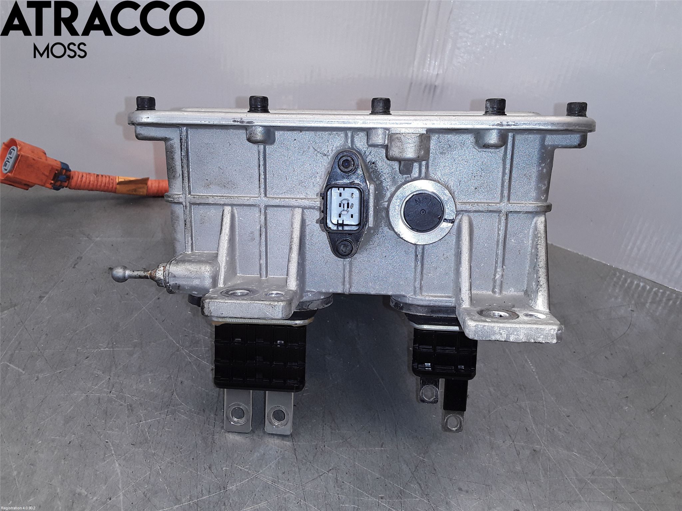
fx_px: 552
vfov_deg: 49.7
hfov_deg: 63.4
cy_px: 256
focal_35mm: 28
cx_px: 341
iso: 40
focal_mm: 2.91
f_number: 1.9
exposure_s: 1/133
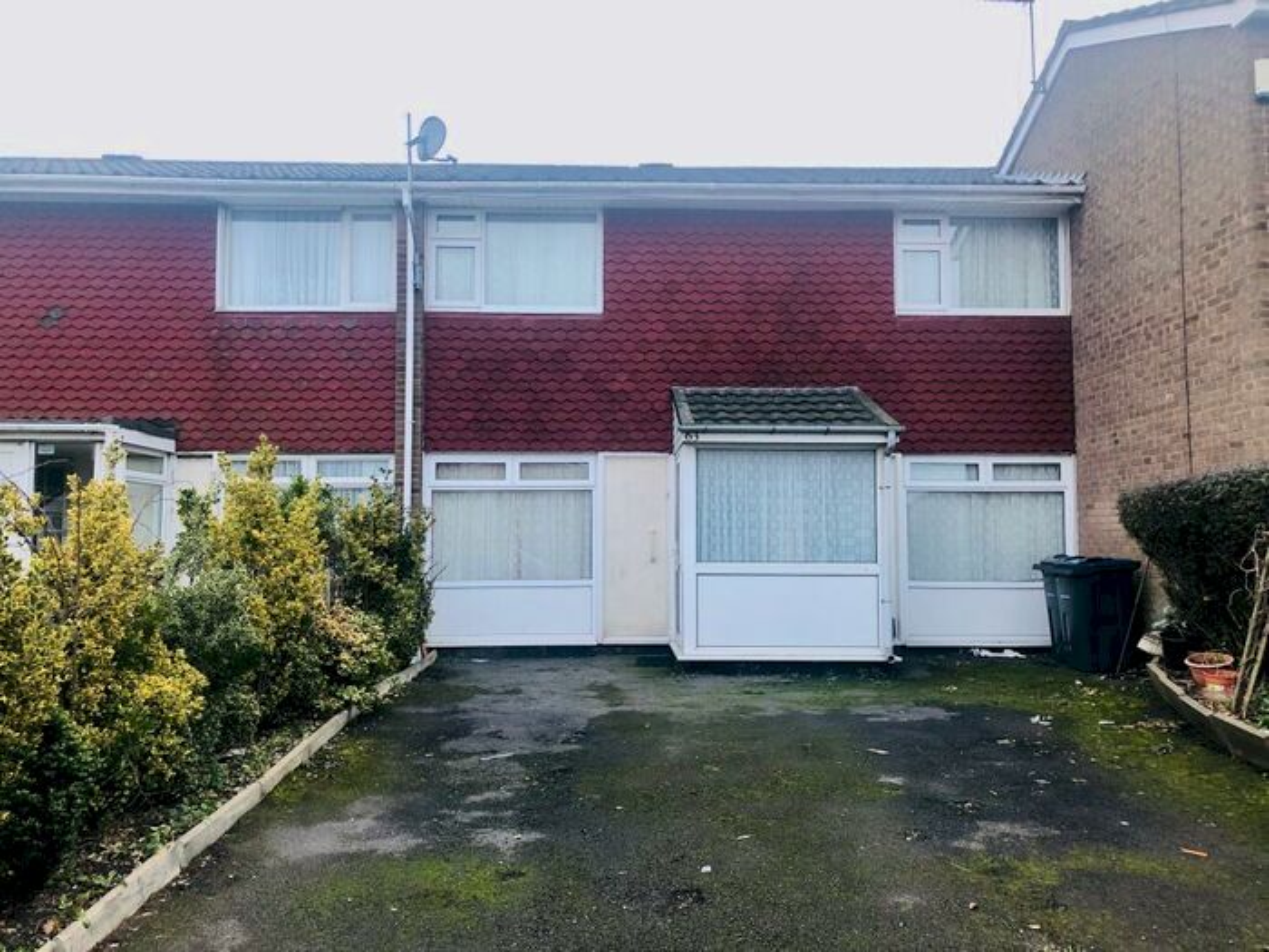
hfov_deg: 63.4
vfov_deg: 49.7
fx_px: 1026
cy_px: 476
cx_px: 634
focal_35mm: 28
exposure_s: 1/20
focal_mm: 4
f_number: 1.8
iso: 40
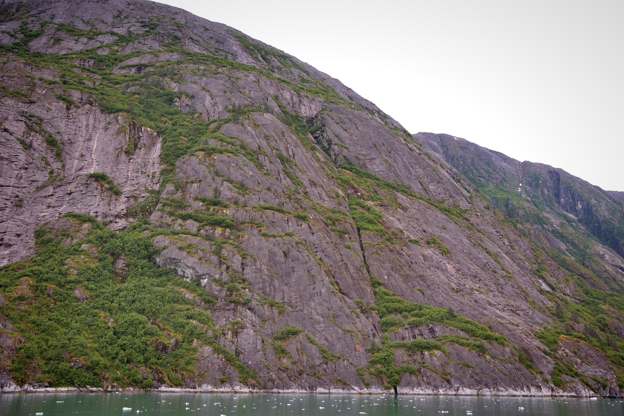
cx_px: 312
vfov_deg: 41.1
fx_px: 555
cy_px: 208
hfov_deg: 58.7
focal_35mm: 32
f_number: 5
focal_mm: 32
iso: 100
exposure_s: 1/100
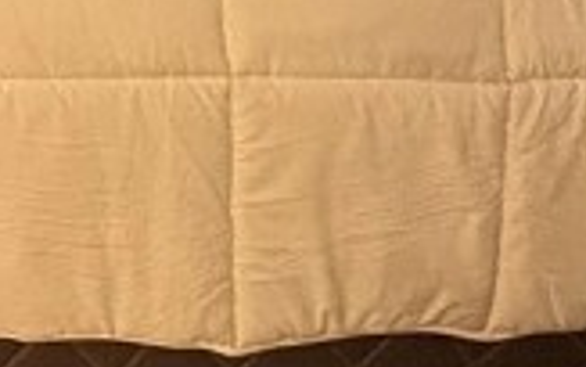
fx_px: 1486
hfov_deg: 18.3
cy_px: -482
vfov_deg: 11.8
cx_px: -417
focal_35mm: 93
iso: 400
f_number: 2.2
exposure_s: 1/60
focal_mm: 2.22
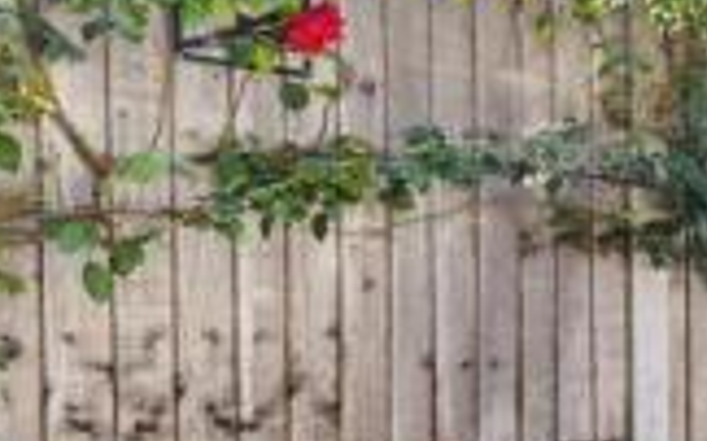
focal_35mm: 62
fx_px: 1194
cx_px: 1333
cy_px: 338
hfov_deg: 20.5
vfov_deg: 20.7
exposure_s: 1/250
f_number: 8
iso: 320
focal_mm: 10
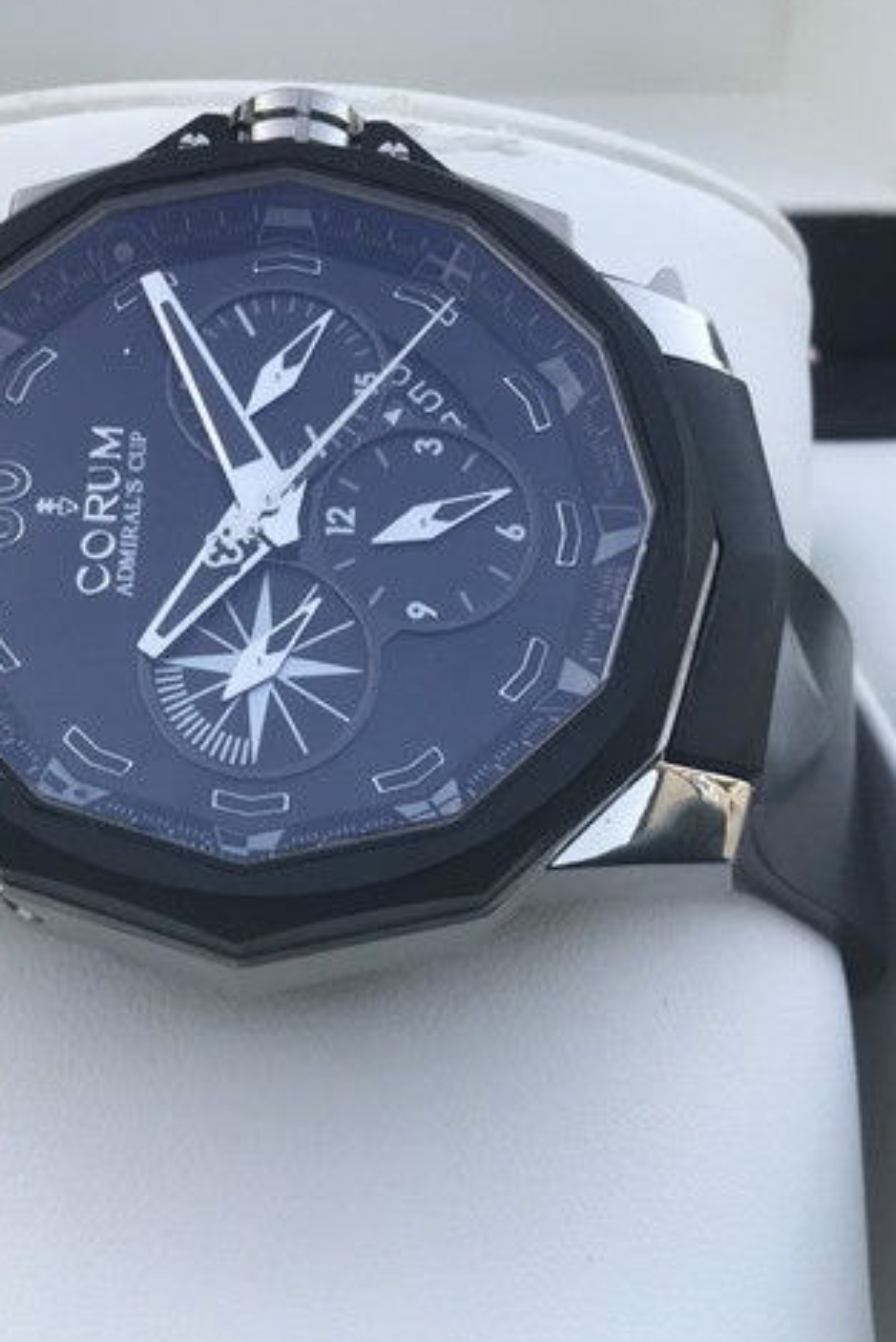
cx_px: 286
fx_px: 1641
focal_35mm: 44
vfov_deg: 44.5
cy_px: 670
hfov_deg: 30.3
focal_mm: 3.3
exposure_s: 1/30
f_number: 2.4
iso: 32
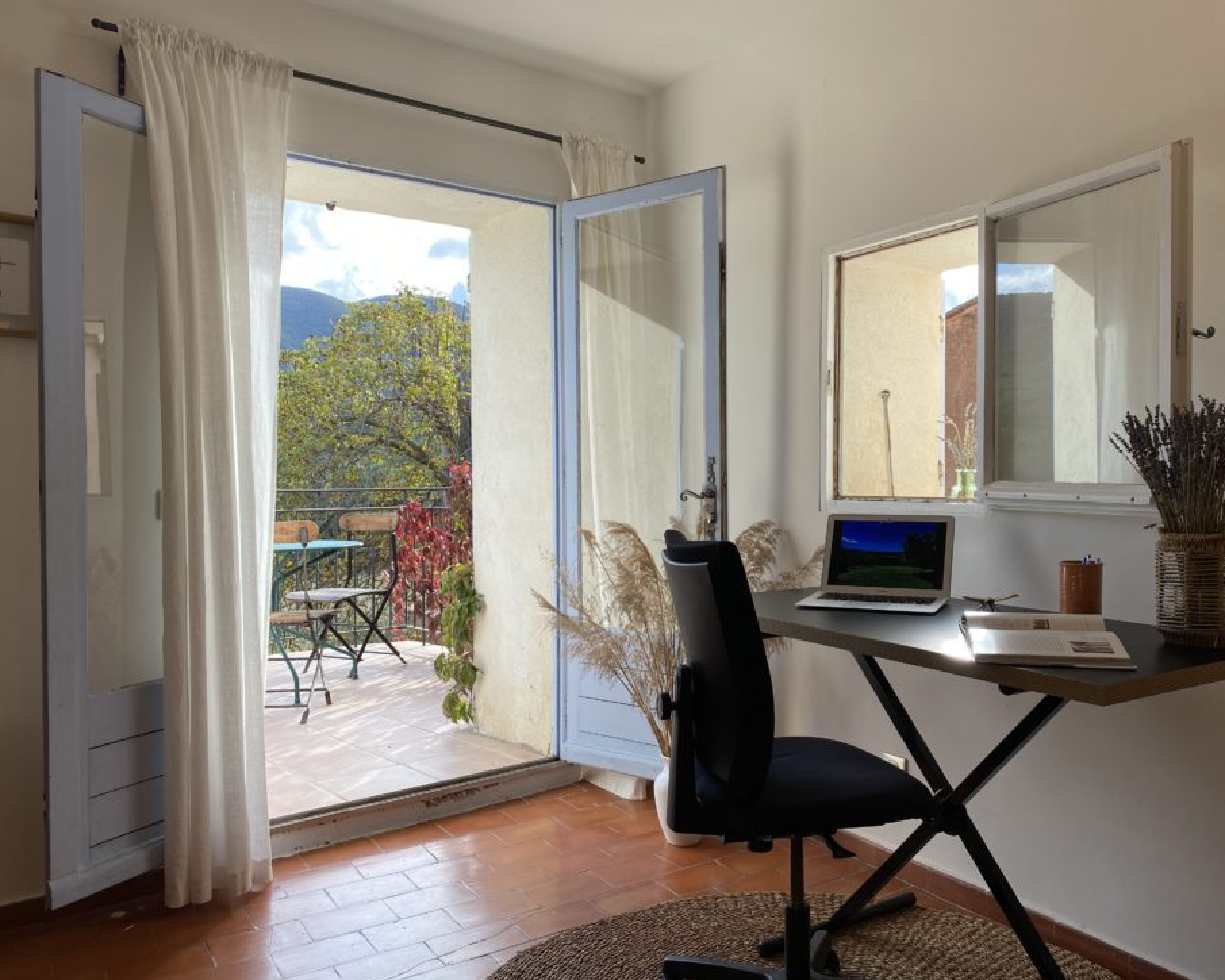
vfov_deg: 51.5
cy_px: 499
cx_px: 671
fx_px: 1015
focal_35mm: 28
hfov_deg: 62.1
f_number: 1.8
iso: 32
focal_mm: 4.25
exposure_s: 1/288
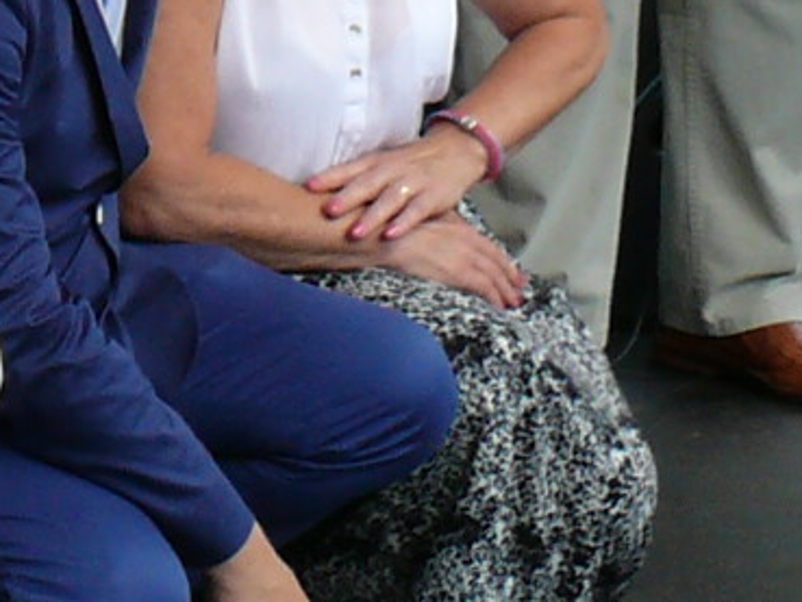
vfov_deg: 6.1
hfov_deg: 7.7
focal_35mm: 243
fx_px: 5632
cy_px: -287
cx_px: -995
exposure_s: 1/125
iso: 100
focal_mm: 7.4
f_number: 4
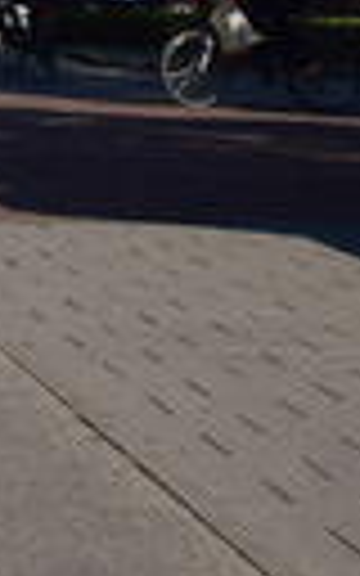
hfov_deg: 5.0
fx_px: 3265
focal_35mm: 208
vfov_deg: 9.5
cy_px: -513
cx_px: -1462
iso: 100
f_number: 11
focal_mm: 20
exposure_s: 1/160
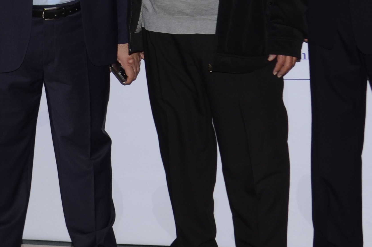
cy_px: -103
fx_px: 1093
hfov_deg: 19.2
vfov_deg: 12.3
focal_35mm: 106
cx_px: 112
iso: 250
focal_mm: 24
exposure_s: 1/250
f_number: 4.5
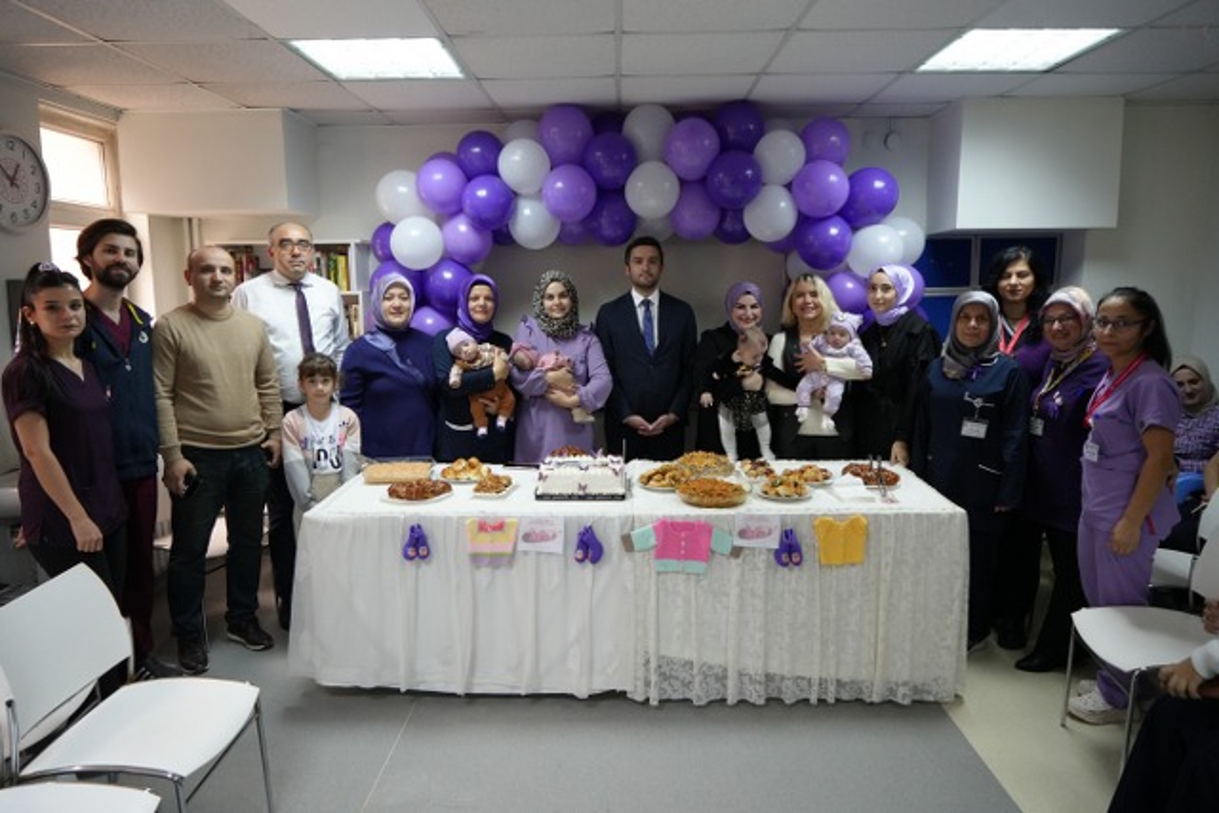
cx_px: 610
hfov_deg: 73.7
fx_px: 813
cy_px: 406
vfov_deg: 53.2
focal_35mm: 24
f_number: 4
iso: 4000
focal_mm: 24
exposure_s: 1/160
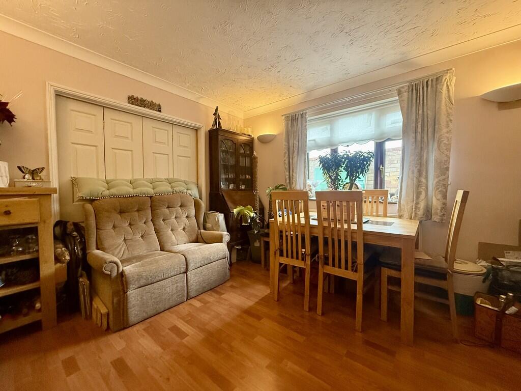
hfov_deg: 102.1
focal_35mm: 14
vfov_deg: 85.7
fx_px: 211
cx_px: 260
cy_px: 196
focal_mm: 2.22
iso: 400
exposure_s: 1/100
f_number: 2.2
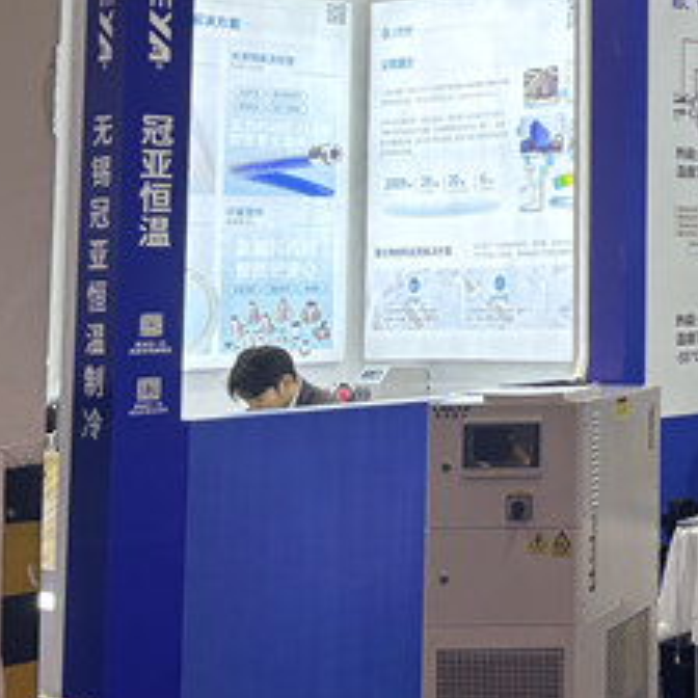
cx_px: 1122
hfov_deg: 18.2
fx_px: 1871
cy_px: 78
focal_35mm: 82
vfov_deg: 20.7
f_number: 1.6
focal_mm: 5.96
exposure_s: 1/100
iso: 40
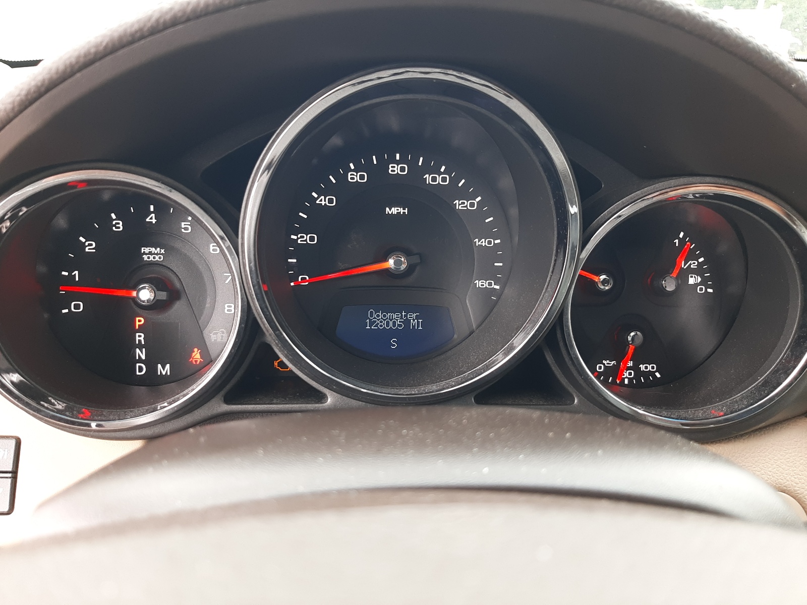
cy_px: 302
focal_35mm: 26
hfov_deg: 67.3
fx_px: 606
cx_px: 404
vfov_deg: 53.1
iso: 55
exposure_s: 1/60.2
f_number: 1.7
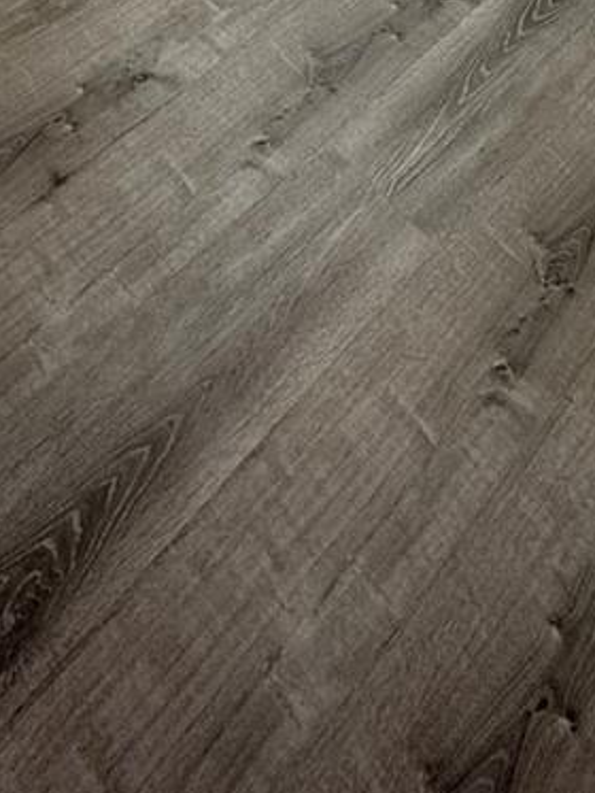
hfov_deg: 32.2
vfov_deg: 28.0
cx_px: 274
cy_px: -400
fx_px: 1031
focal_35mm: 45
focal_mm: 2.22
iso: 200
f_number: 2.2
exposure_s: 1/60
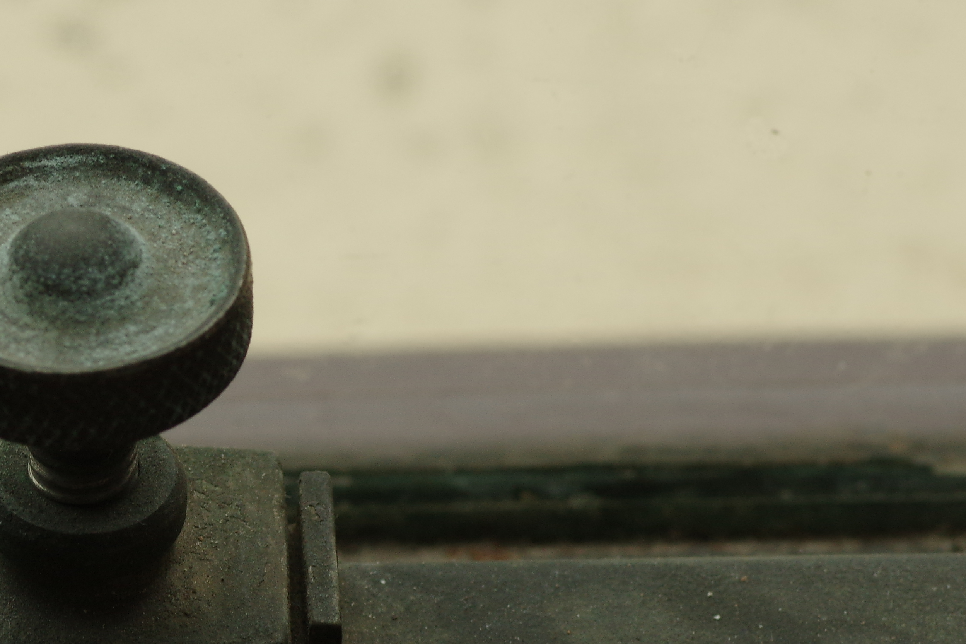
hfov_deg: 5.7
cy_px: 558
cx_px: 86
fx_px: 9685
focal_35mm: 361
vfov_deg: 3.8
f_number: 9
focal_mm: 100
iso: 500
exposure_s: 1/80
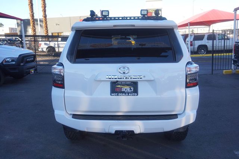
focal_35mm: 32
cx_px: 120
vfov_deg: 41.7
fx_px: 209
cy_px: 80
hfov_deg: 59.5
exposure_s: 1/80
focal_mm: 21
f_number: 7.1
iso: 100
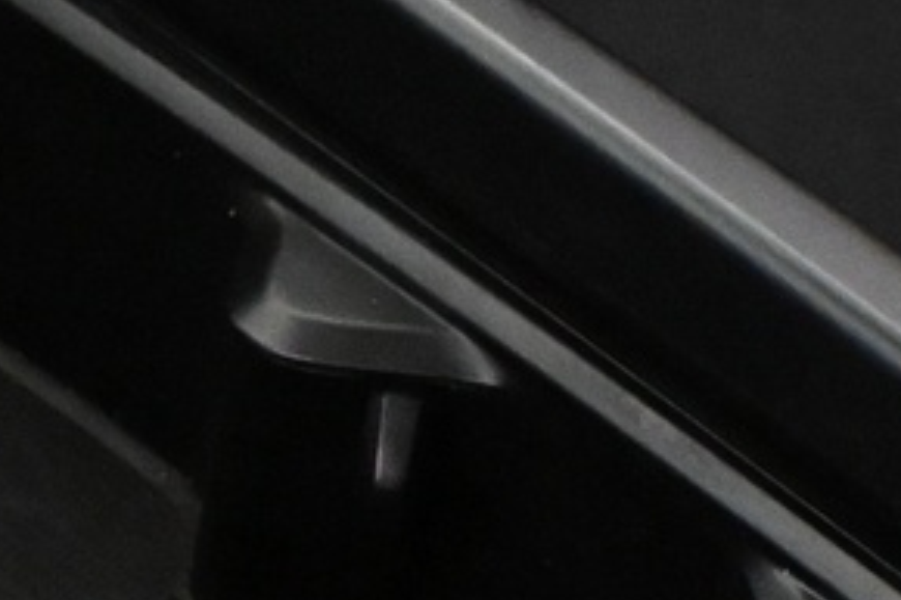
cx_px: -463
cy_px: 560
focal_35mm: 193
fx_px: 4822
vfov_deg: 7.1
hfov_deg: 10.3
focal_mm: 23
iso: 8000
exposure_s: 1/60
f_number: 4.2
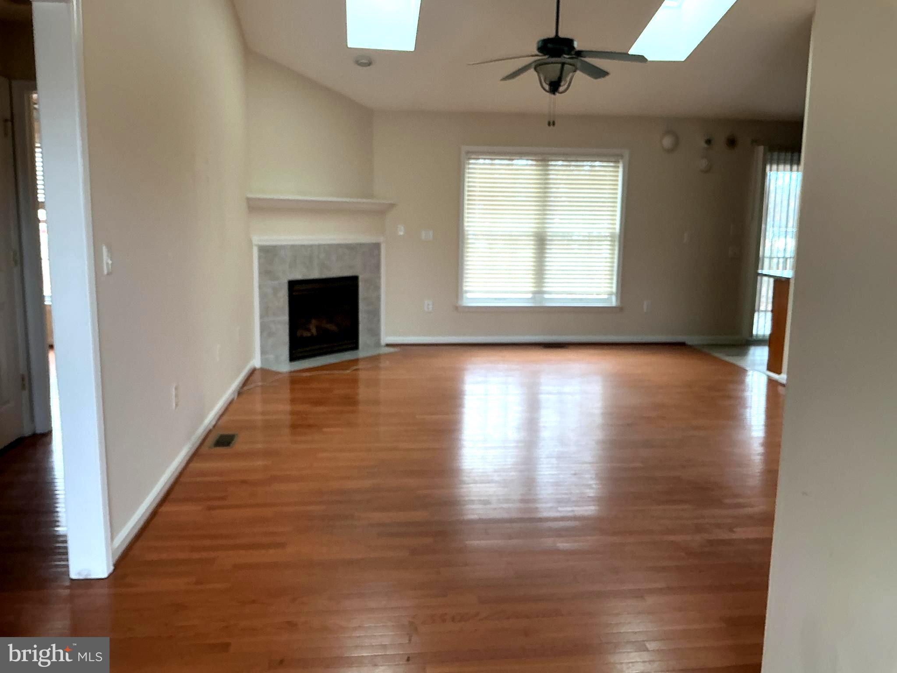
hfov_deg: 61.7
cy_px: 336
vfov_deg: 48.2
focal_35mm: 29
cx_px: 448
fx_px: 751
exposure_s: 1/120
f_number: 1.8
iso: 64
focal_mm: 3
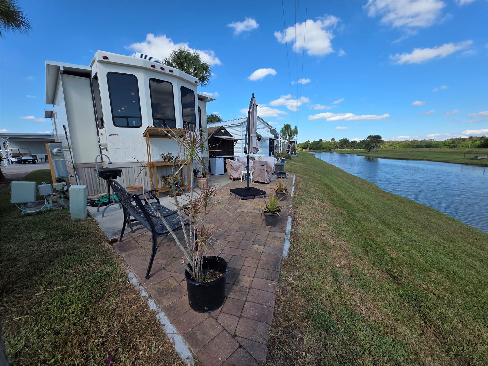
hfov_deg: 106.2
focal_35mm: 13
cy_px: 183
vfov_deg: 89.9
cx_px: 244
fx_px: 183
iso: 40
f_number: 1.9
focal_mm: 2.2
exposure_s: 1/1465
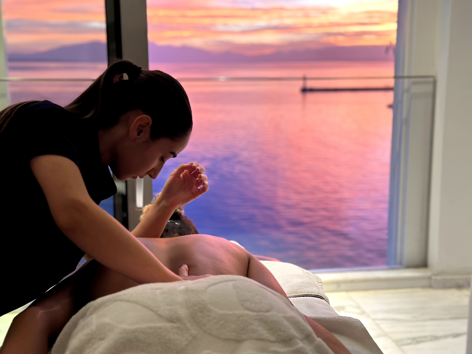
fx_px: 654
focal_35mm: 48
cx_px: 236
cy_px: 177
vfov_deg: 30.3
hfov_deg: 39.7
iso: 125
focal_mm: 6.86
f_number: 1.78
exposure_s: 1/50
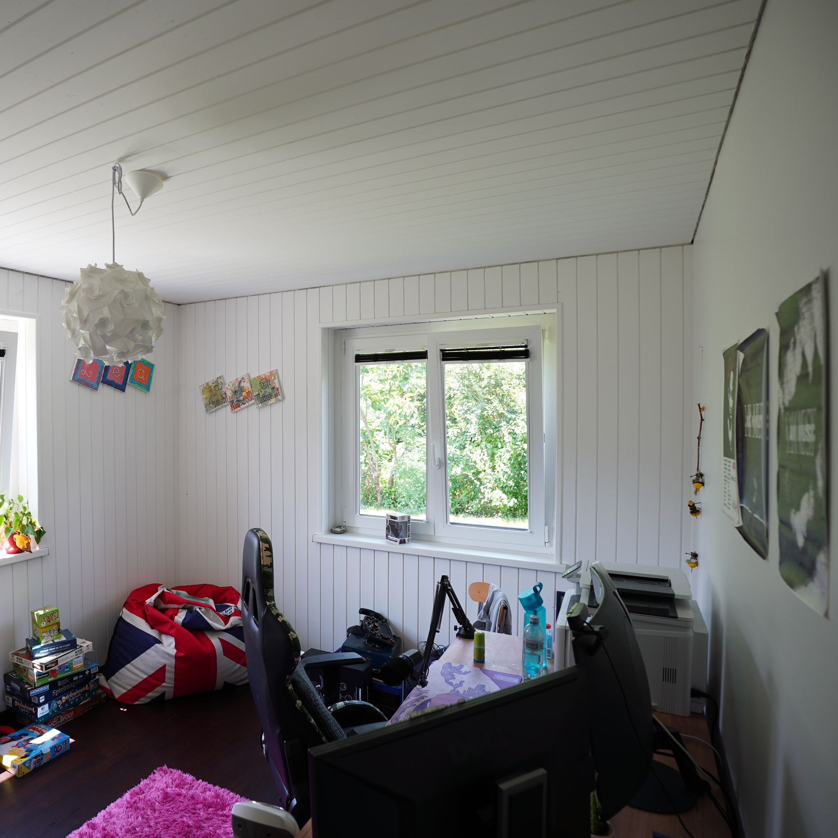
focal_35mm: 21
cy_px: 415
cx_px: 291
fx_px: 570
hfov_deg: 70.9
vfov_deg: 72.7
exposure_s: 1/50
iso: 100
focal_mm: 10.4
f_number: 2.8
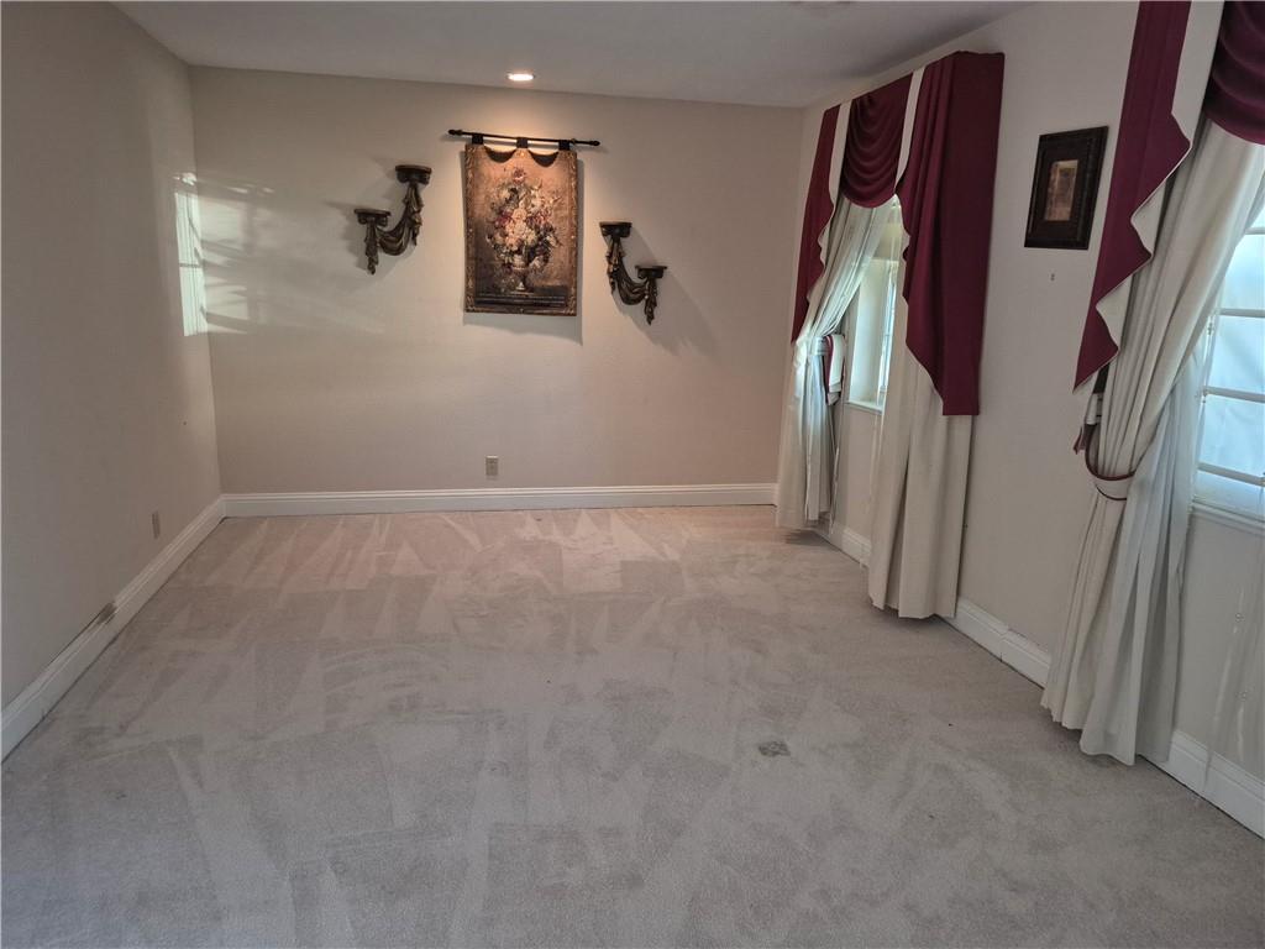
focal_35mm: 23
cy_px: 474
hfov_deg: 73.9
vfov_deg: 58.9
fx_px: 841
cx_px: 632
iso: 1000
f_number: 1.8
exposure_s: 1/60
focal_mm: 5.4
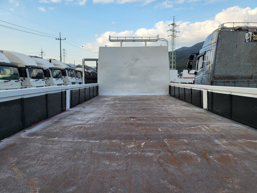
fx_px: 193
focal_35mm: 26
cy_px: 96
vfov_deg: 53.1
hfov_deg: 67.3
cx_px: 128
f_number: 1.8
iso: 50
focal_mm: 4.25
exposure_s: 1/859
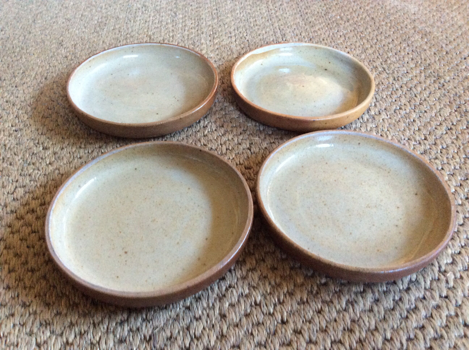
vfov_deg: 44.1
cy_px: 175
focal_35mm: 32
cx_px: 234
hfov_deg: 56.9
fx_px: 433
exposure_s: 1/17
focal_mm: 3.3
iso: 250
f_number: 2.4
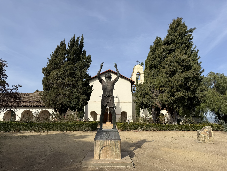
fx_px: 157
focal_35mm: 24
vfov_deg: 56.8
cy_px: 86
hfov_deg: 71.6
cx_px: 114
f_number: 1.78
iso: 80
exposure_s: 1/4975
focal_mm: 6.76
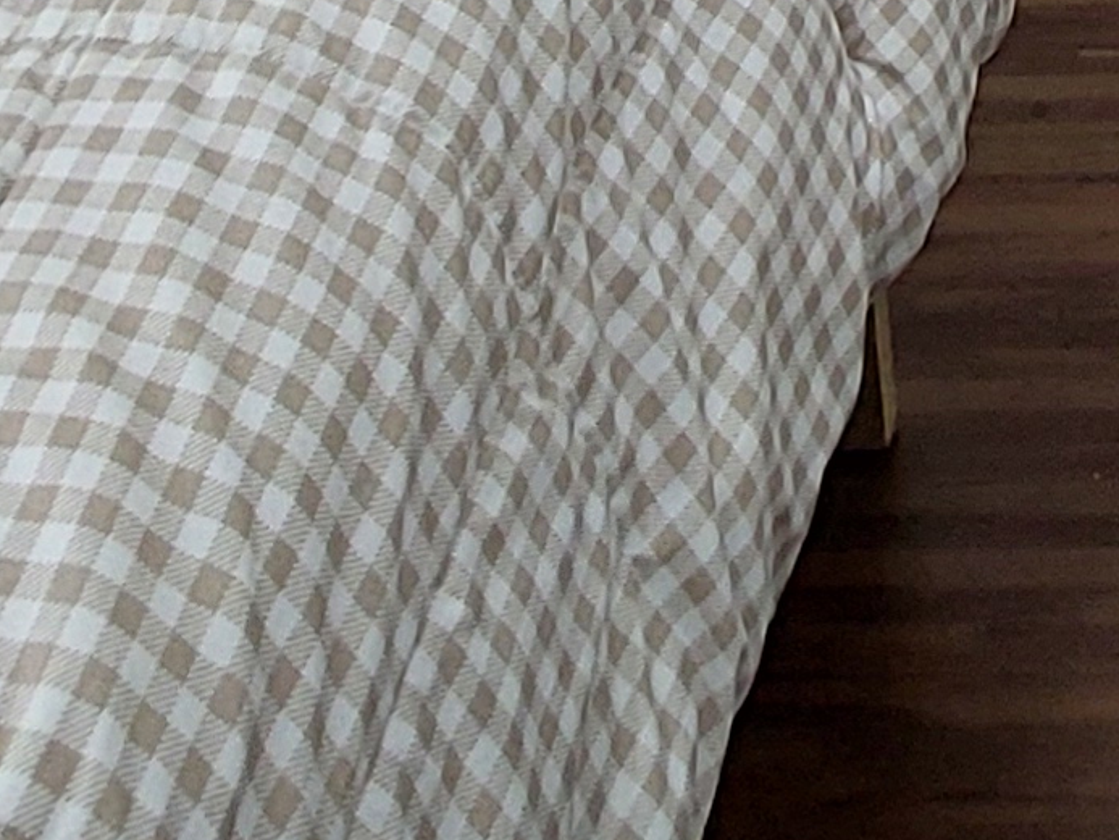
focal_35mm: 75
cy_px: -1323
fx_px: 2425
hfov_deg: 23.2
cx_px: 1431
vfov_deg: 13.1
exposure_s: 1/50
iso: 64
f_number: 2.2
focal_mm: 1.74
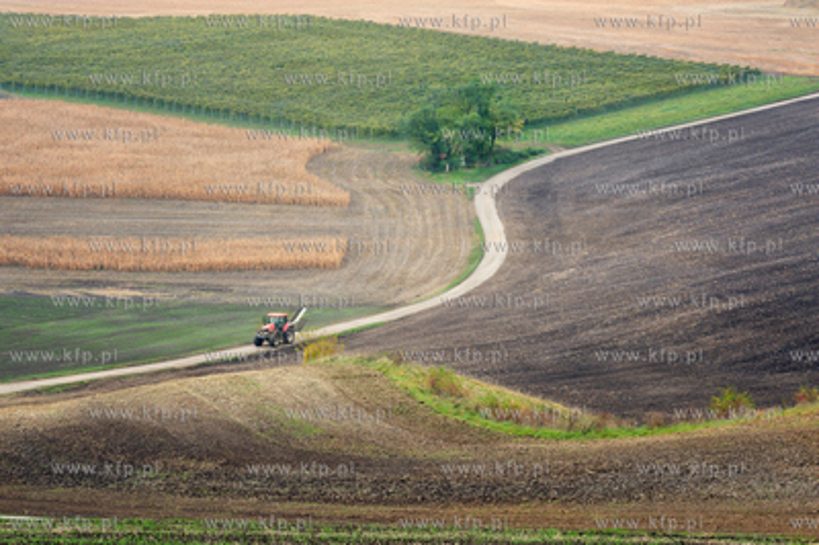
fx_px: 2773
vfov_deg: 11.2
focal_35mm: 122
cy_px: 272
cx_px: 410
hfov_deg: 16.8
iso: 800
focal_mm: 122
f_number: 16
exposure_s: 1/60
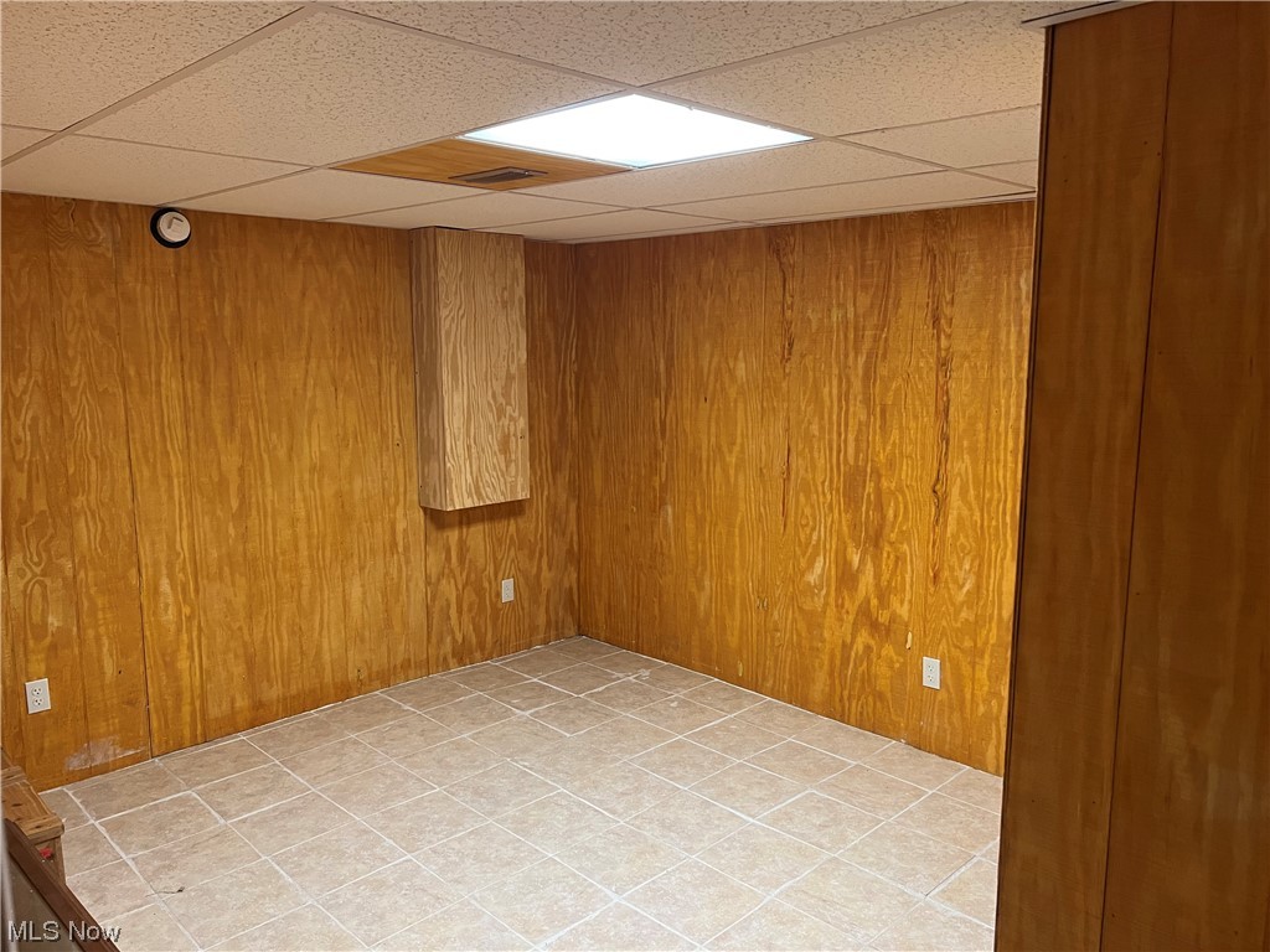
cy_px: 476
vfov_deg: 53.1
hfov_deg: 67.3
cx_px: 635
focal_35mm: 26
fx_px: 954
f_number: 1.5
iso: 200
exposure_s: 1/60
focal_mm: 5.7
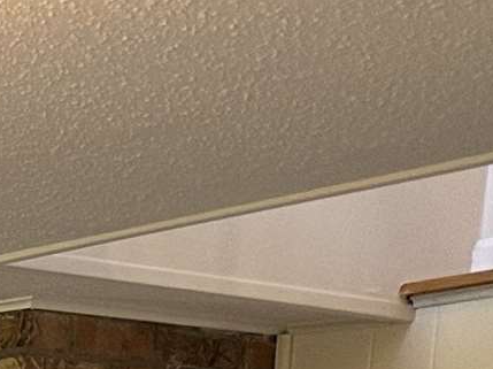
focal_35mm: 172
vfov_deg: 7.5
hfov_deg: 8.7
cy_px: 1121
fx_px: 2448
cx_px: -1156
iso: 160
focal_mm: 6.86
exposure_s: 1/60
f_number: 1.78
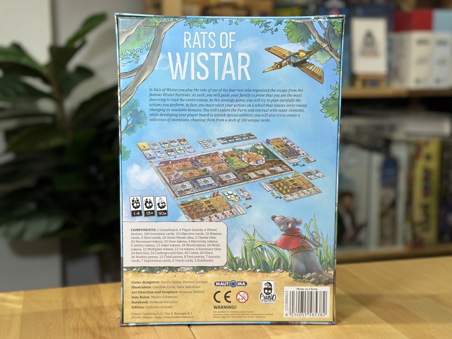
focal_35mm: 48
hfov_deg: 39.7
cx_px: 226
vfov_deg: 30.3
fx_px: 627
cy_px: 170
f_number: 1.78
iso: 80
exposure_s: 1/50
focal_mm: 6.86
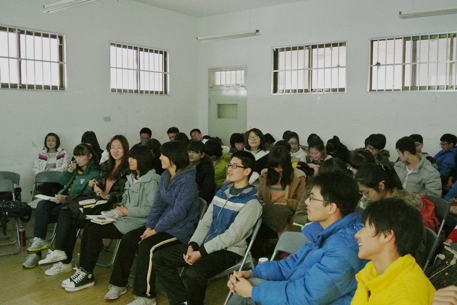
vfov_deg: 39.0
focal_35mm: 34
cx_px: 228
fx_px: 432
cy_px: 152
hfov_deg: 55.8
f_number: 3.8
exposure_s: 1/60
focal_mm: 12.7
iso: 3200
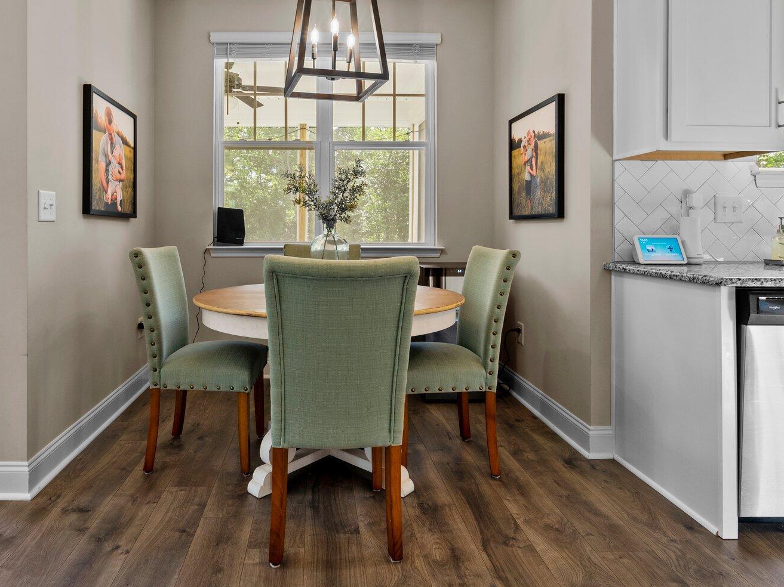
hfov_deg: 78.3
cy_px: 235
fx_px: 475
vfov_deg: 62.9
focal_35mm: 21
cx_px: 322
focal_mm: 14
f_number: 8
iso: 250
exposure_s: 1/10
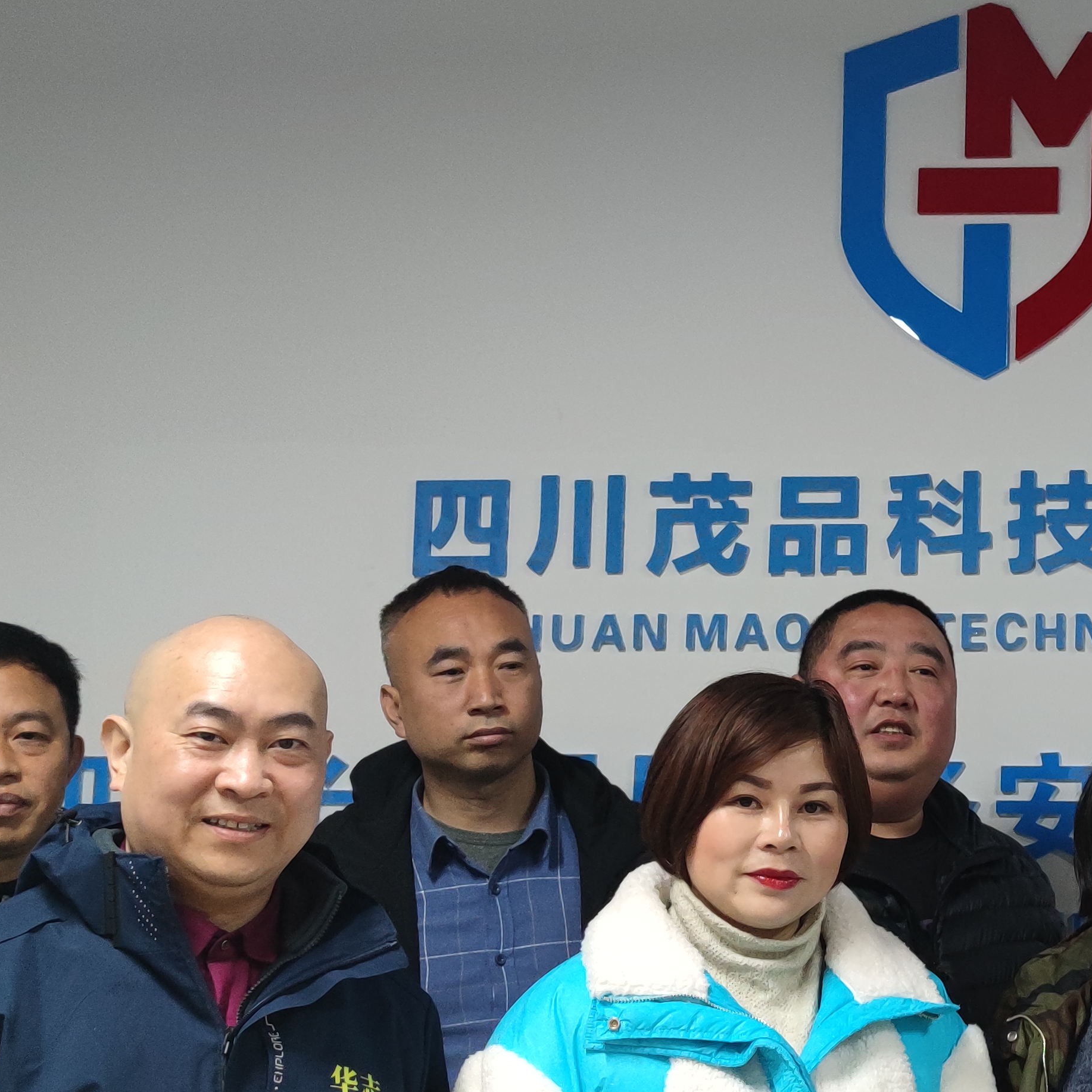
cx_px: 1117
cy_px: 587
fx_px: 2391
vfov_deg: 25.7
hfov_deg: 24.4
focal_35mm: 67
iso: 441
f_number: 1.69
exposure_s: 1/50
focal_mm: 6.72
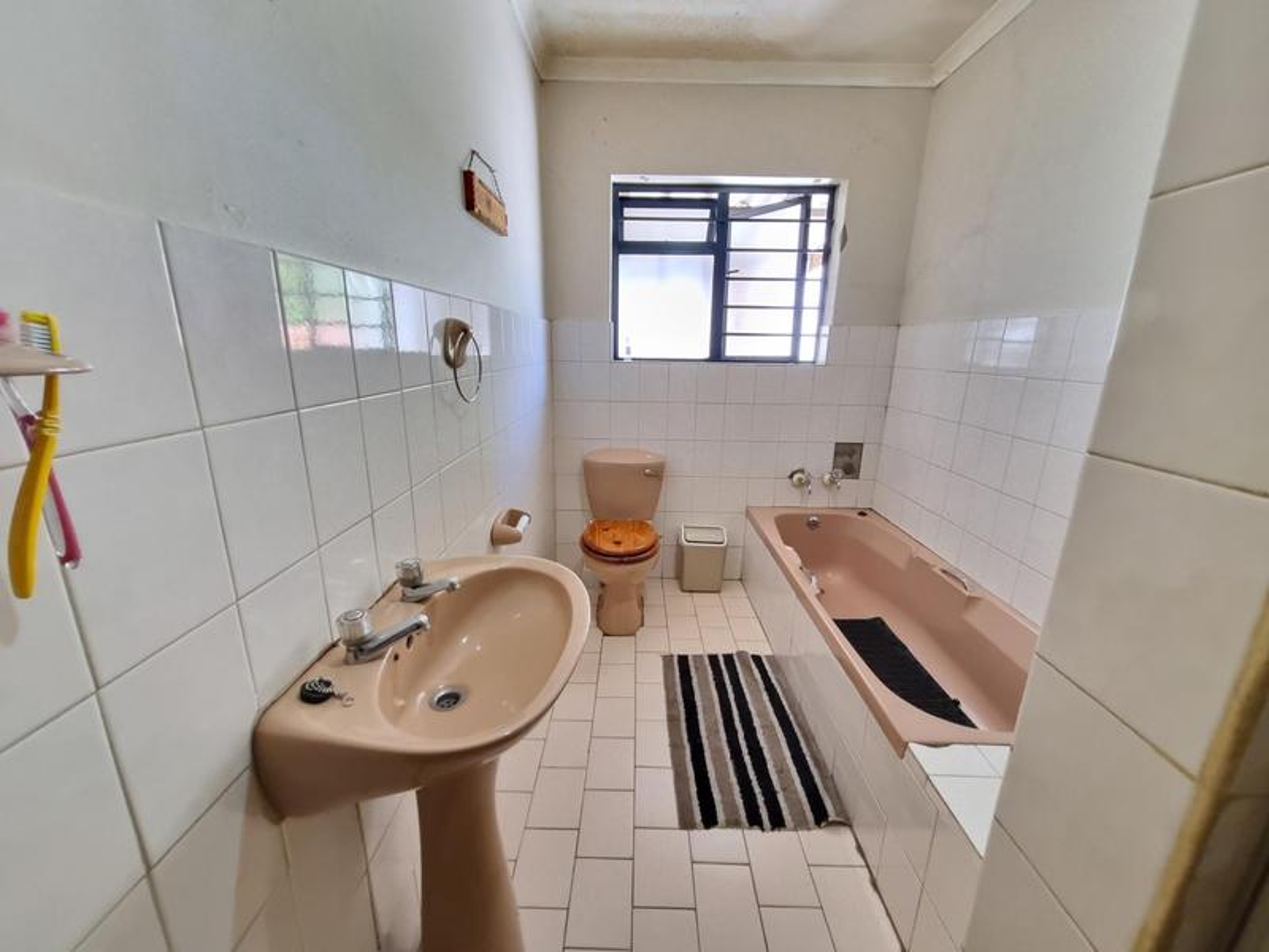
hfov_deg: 106.2
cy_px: 476
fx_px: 477
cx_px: 634
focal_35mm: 13
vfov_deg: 89.9
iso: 500
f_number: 2.2
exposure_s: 1/33
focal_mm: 1.74
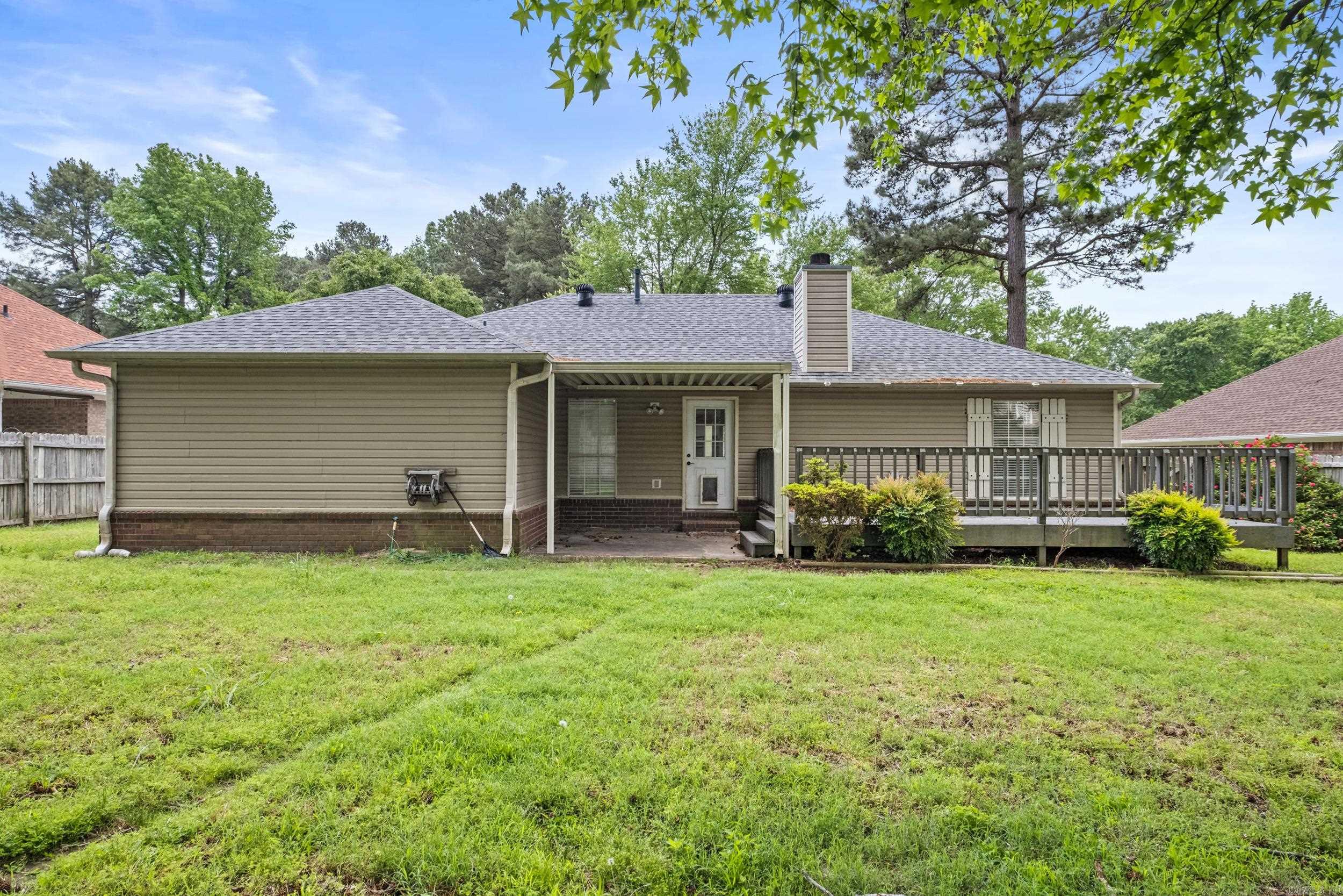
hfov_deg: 86.9
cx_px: 672
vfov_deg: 64.6
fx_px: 709
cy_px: 448
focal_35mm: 19
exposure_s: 1/125
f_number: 7.1
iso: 800
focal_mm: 12.6
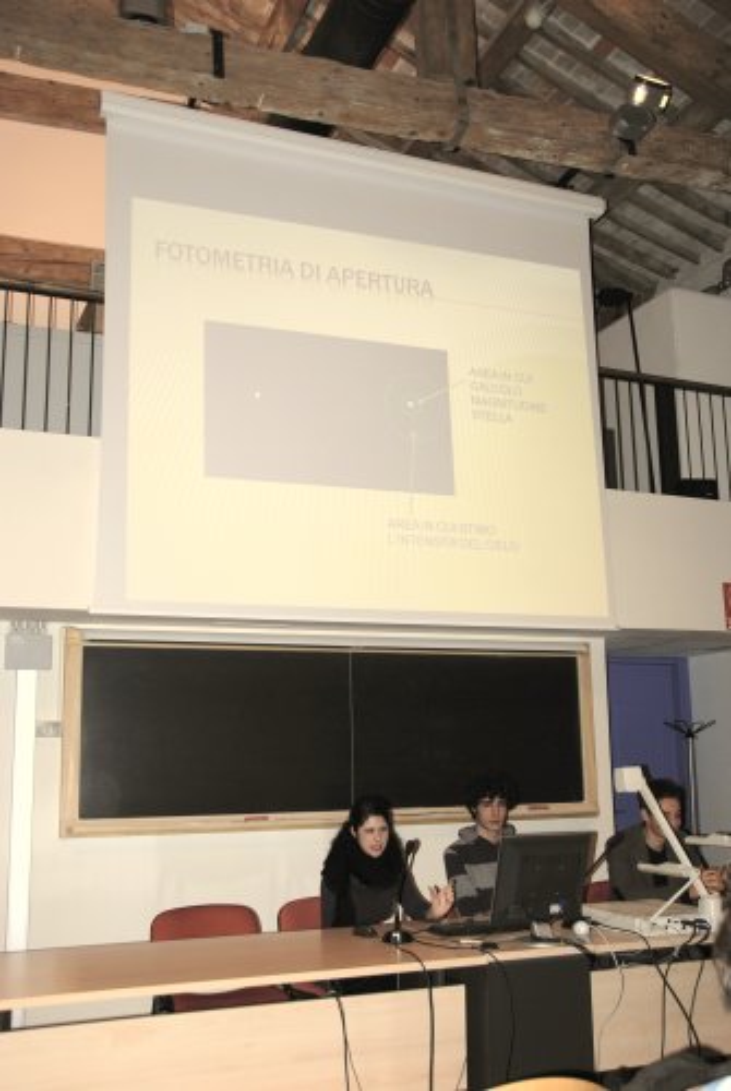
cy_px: 546
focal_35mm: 36
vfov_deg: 53.1
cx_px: 366
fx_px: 1093
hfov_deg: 37.0
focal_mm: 24
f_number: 3.8
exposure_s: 1/60
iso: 100
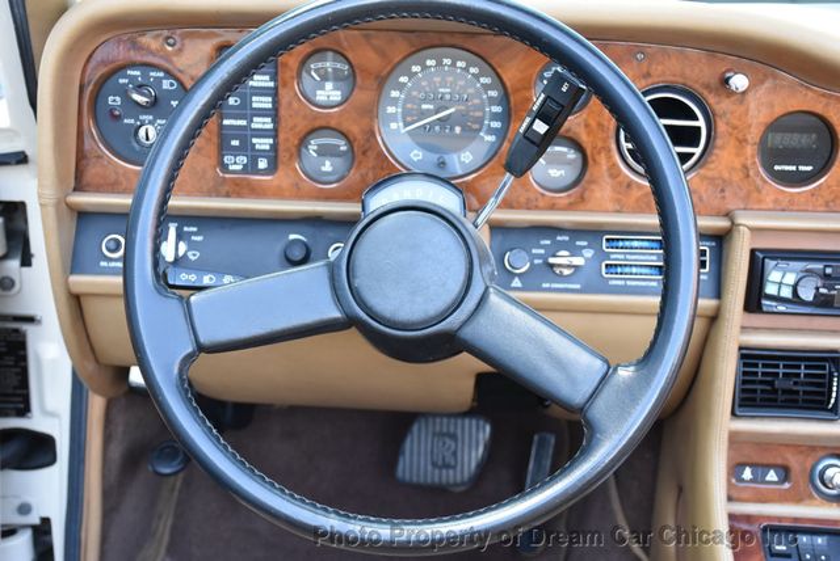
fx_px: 1226
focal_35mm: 52
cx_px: 420
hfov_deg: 37.8
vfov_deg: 25.8
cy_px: 280
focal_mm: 35
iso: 800
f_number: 5.6
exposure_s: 1/125
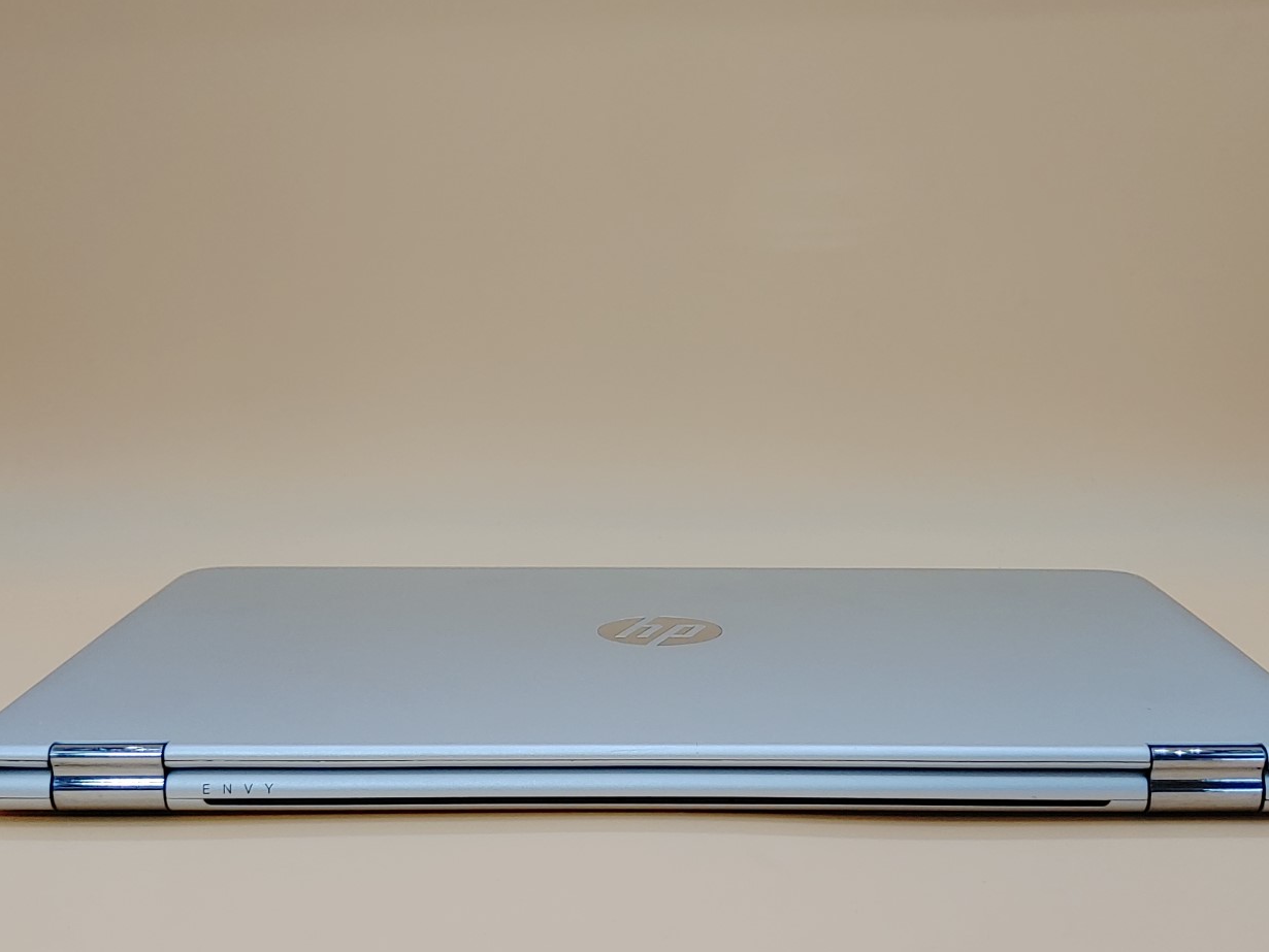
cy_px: 522
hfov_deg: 39.6
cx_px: 659
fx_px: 1760
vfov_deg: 30.3
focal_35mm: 48
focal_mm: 4.36
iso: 50
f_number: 1.8
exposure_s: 1/78
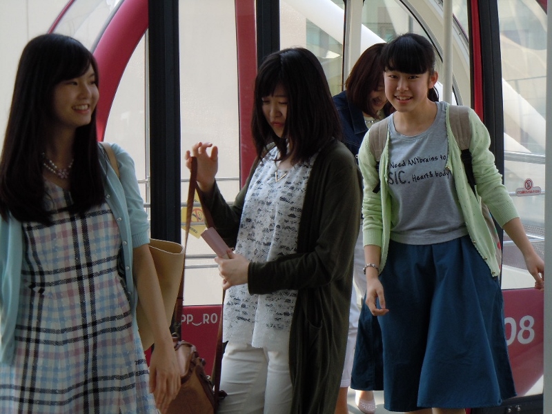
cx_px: 276
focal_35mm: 102
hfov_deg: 19.3
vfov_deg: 14.5
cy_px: 207
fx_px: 1627
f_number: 4.5
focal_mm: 18.3
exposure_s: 1/160
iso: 200
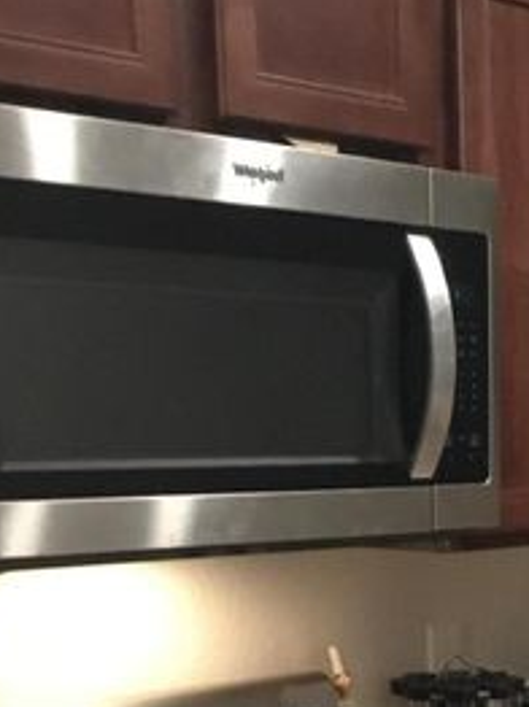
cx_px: 521
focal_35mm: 79
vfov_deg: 22.8
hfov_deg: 18.2
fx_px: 1612
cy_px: 843
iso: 200
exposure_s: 1/15
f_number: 2.4
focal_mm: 3.3
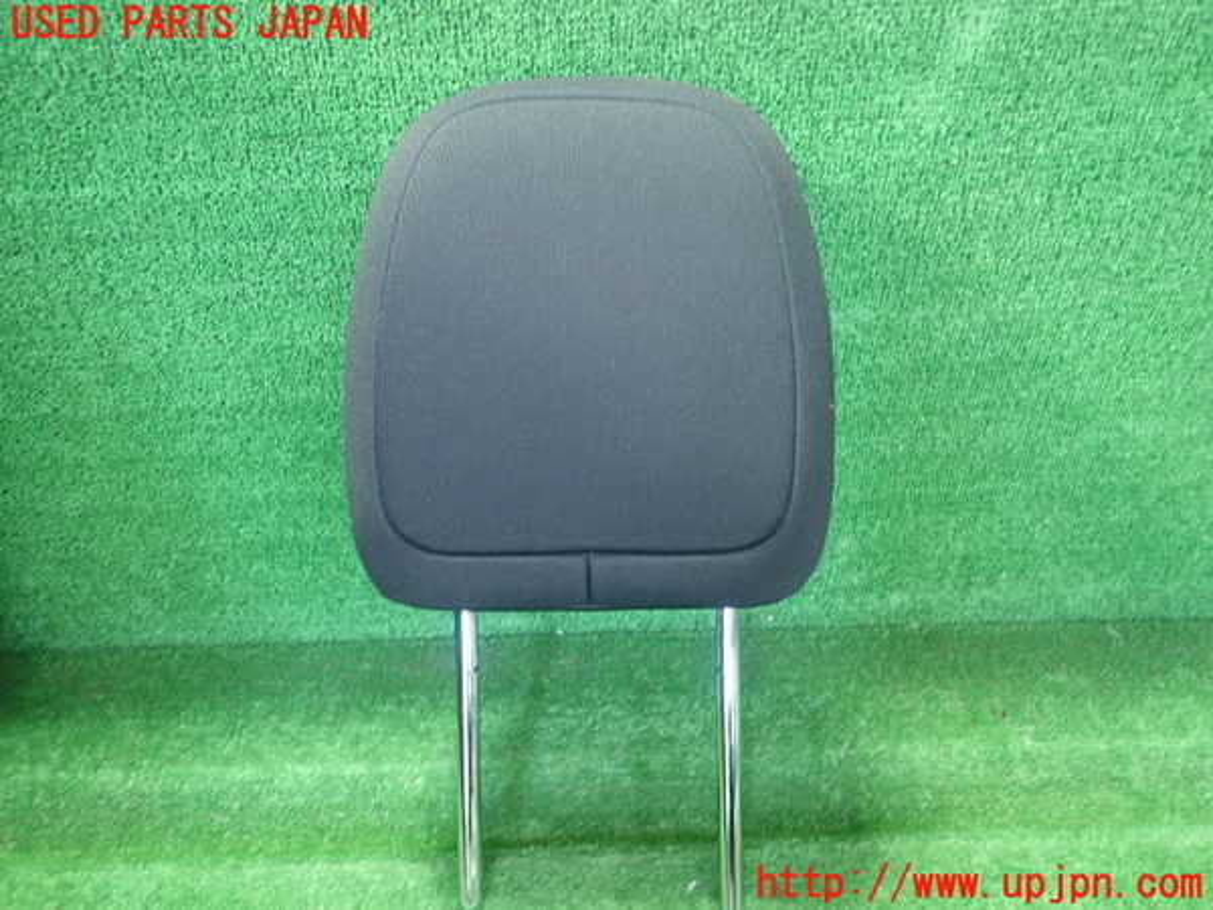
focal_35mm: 25
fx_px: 876
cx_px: 606
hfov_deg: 69.4
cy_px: 455
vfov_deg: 54.9
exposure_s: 1/30
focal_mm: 4.5
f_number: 2
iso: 250
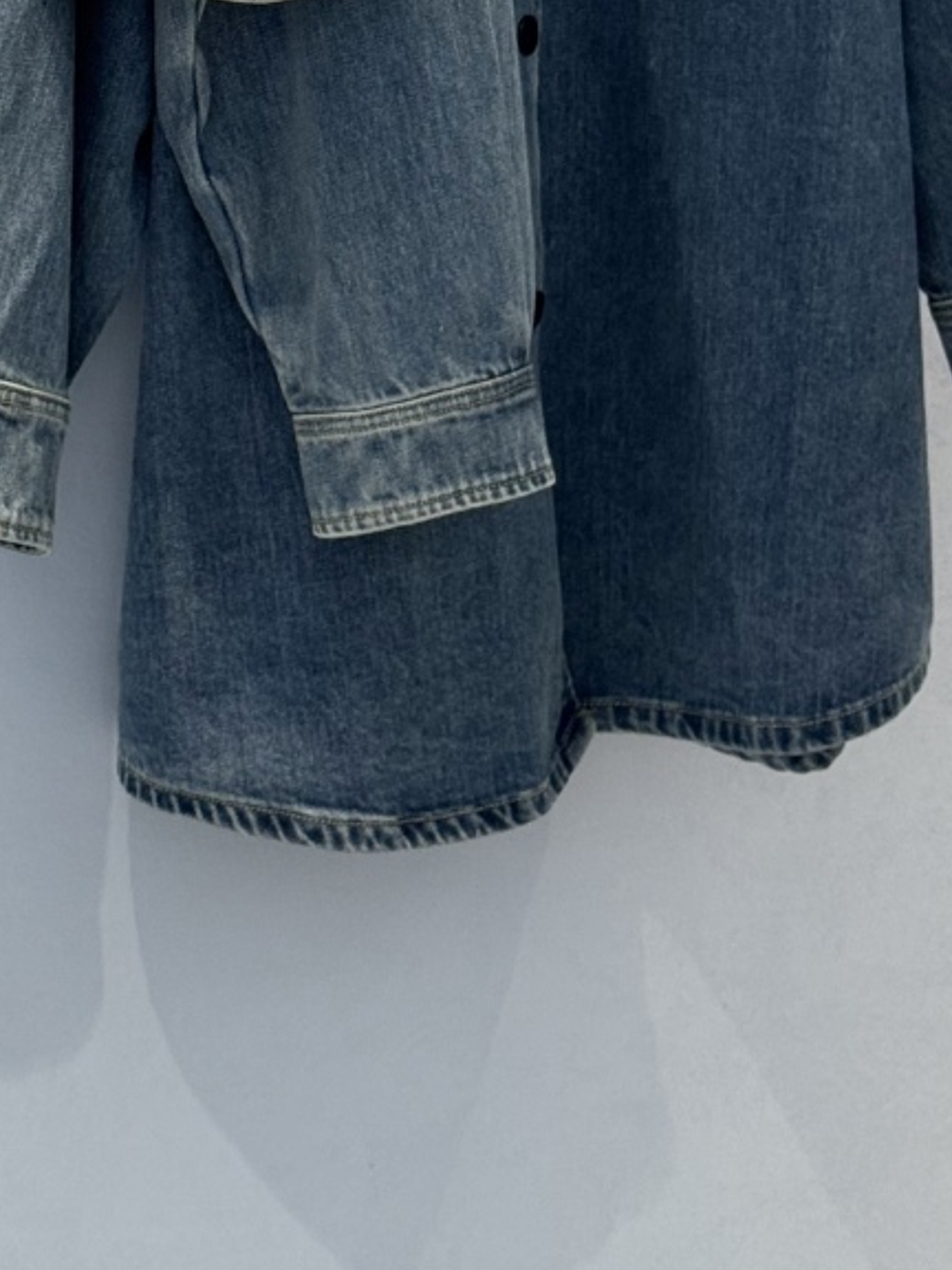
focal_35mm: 120
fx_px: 4400
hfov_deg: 12.3
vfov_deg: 15.9
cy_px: -181
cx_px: 223
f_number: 1.78
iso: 64
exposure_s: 1/121
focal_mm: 6.76
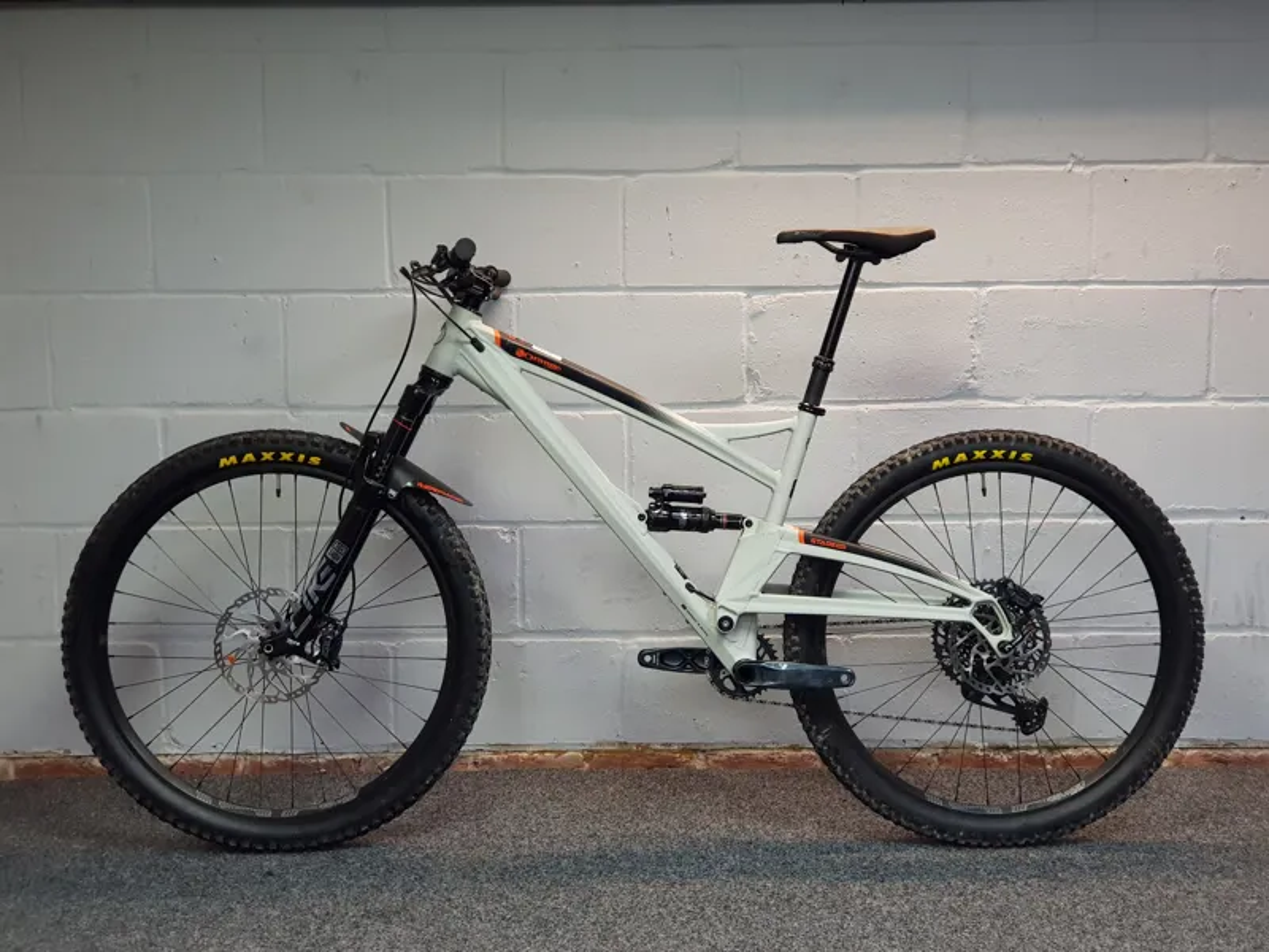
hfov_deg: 36.8
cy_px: 476
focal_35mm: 52
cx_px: 634
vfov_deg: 28.0
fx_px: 1906
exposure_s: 1/33
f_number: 2.4
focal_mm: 6
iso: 160
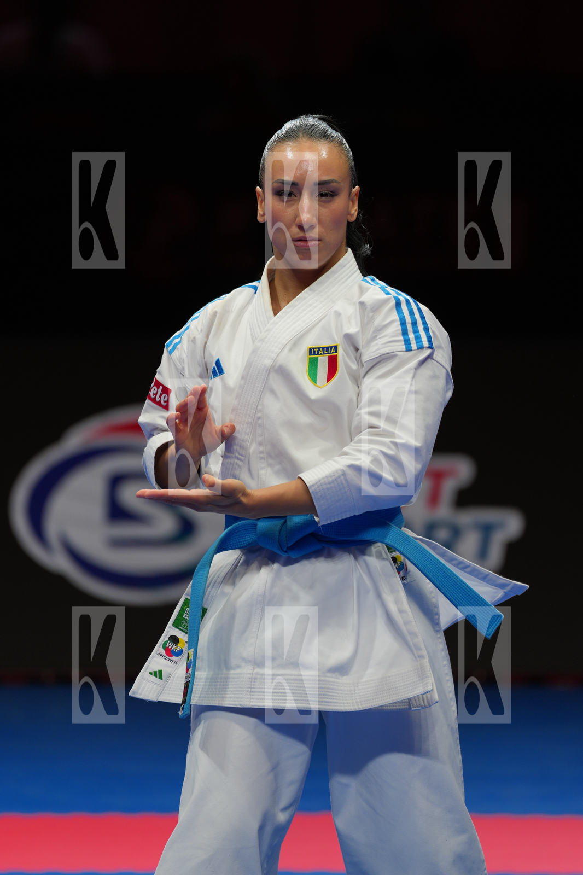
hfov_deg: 4.6
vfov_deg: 6.9
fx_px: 7290
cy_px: 438
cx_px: 292
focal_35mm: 300
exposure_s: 1/500
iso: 160
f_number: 2.8
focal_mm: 200
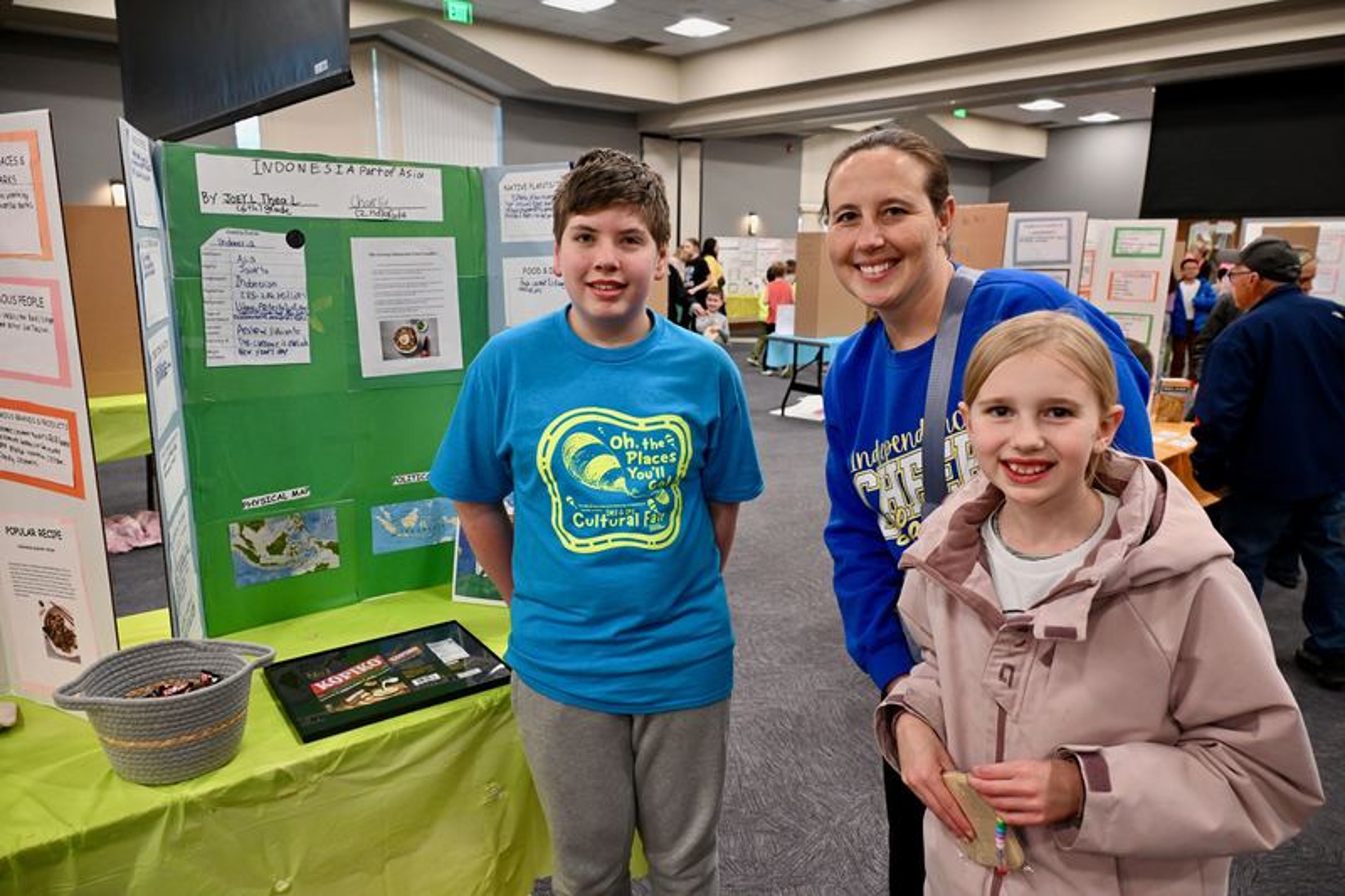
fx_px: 896
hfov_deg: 73.8
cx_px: 672
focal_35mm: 24
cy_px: 448
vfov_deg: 53.1
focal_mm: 24
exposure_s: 1/60
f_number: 5.6
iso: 2500
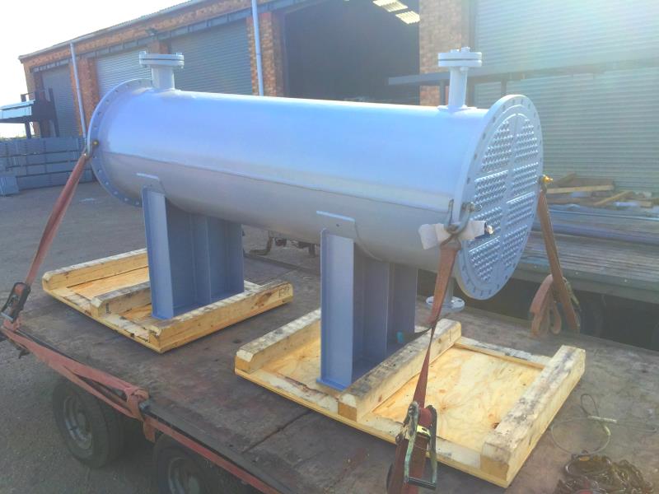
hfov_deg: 61.7
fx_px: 552
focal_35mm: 29
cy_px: 247
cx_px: 330
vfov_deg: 48.2
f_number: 2.2
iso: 32
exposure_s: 1/732
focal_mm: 4.15
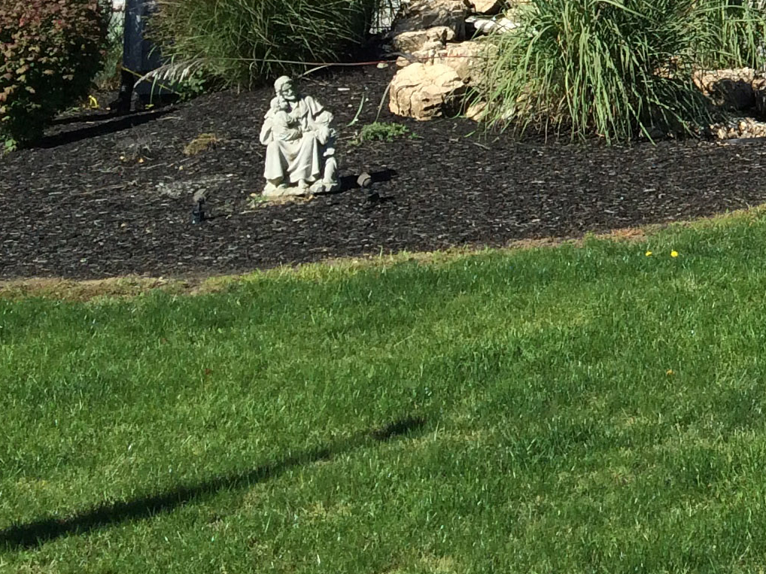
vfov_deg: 14.9
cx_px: 1182
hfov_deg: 18.4
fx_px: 2057
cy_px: -239
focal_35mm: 93
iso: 32
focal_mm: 4.15
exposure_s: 1/2053
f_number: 2.2
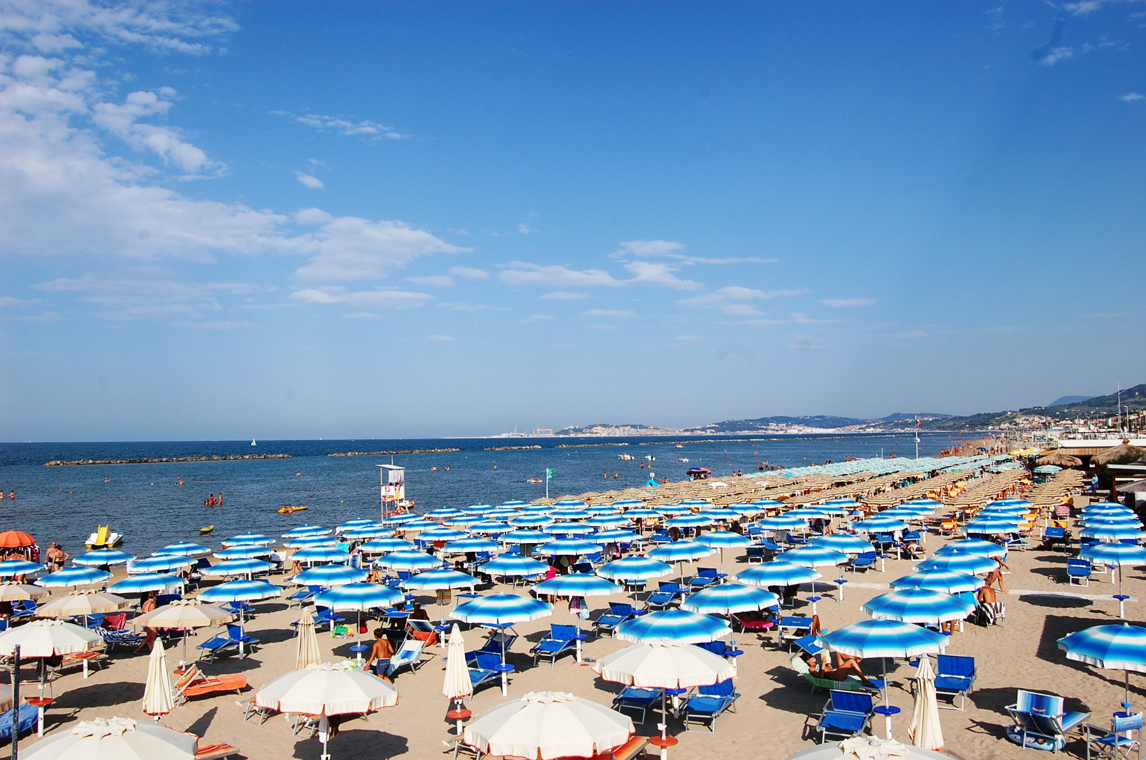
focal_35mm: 27
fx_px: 858
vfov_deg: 47.8
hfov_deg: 67.5
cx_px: 573
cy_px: 380
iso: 200
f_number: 10
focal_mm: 18
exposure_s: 1/400
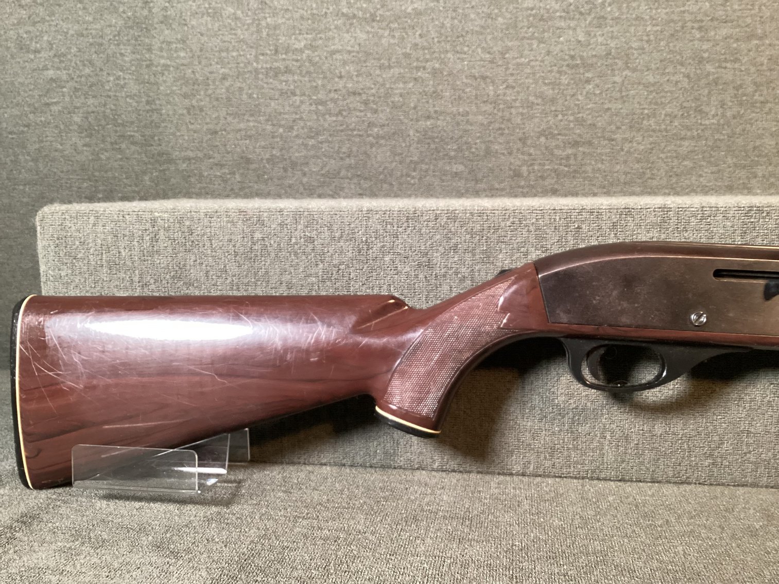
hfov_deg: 58.3
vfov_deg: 45.4
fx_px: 698
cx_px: 390
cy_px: 292
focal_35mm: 31
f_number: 2.4
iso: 320
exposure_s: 1/33
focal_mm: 3.3
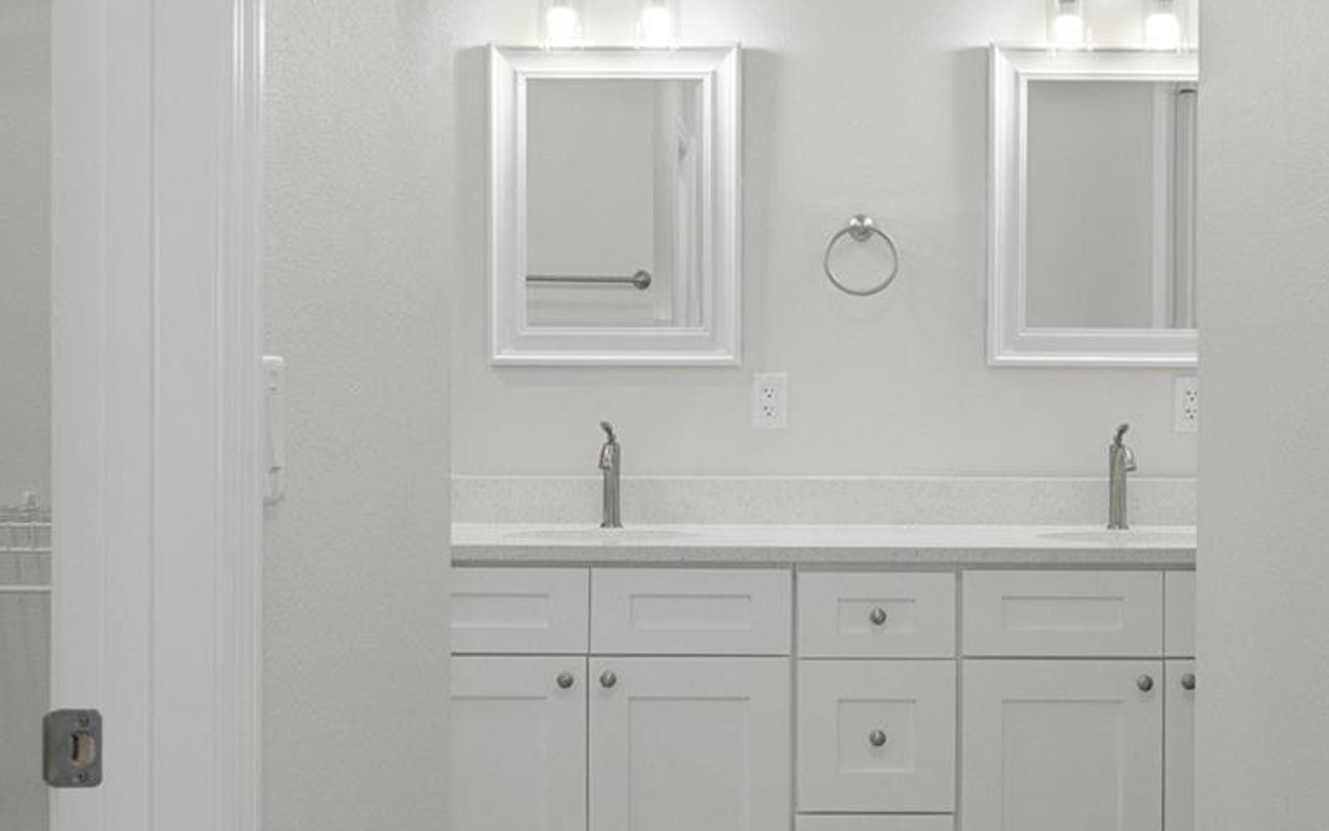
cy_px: 392
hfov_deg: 41.6
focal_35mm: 48
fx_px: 1741
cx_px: 779
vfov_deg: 26.8
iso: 640
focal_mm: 15
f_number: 8
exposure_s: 1/15
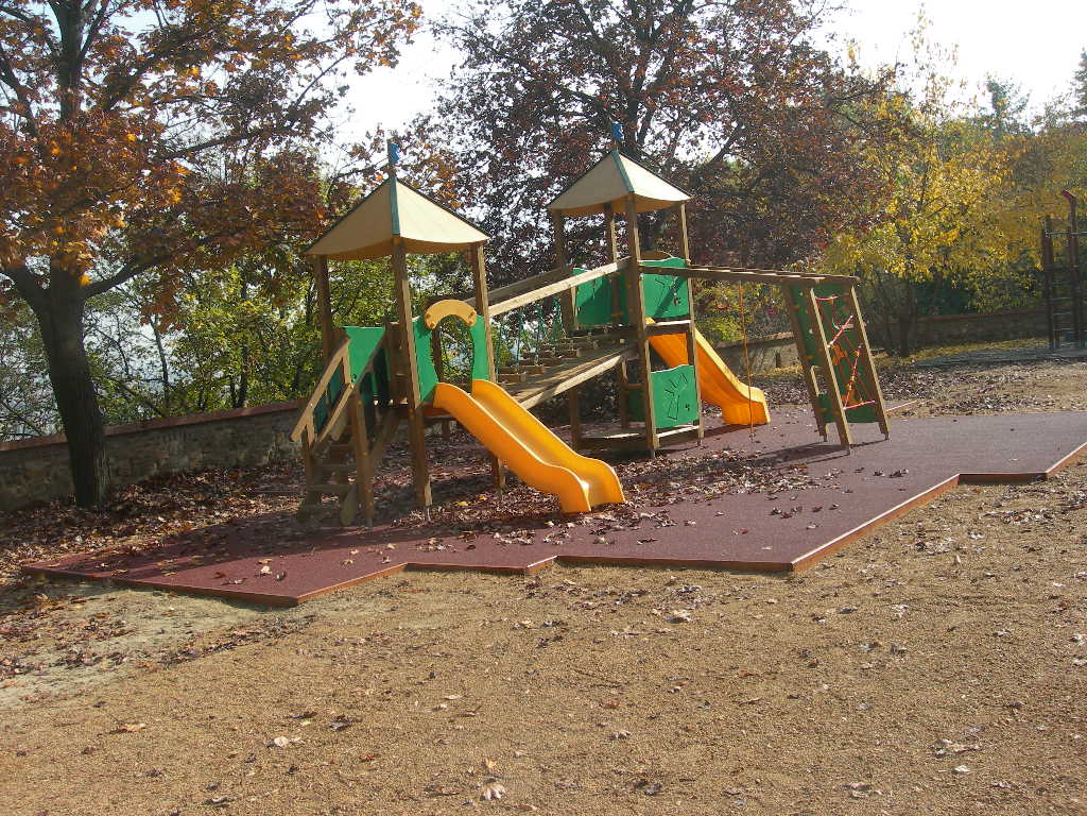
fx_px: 1193
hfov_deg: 49.0
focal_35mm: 38
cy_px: 408
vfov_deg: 37.7
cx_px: 544
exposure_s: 1/212
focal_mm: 7.8
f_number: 4.8
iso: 50
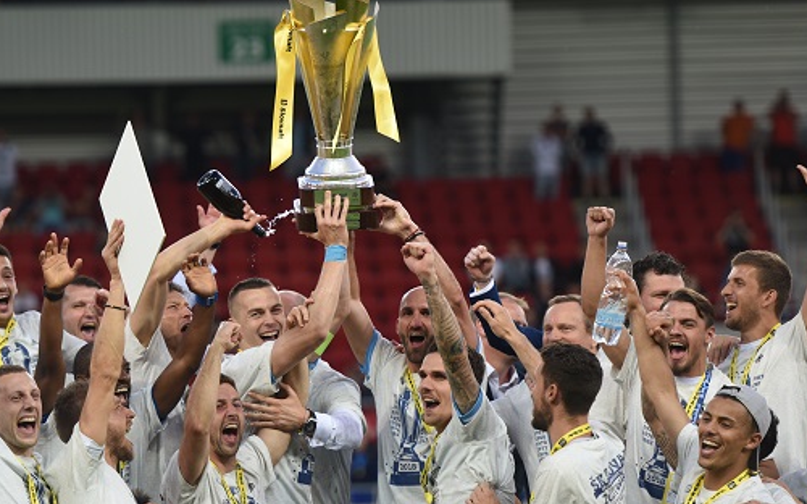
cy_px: 234
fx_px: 5144
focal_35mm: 234
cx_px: 330
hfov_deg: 9.0
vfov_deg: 5.6
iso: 500
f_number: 2.8
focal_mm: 170
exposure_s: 1/500
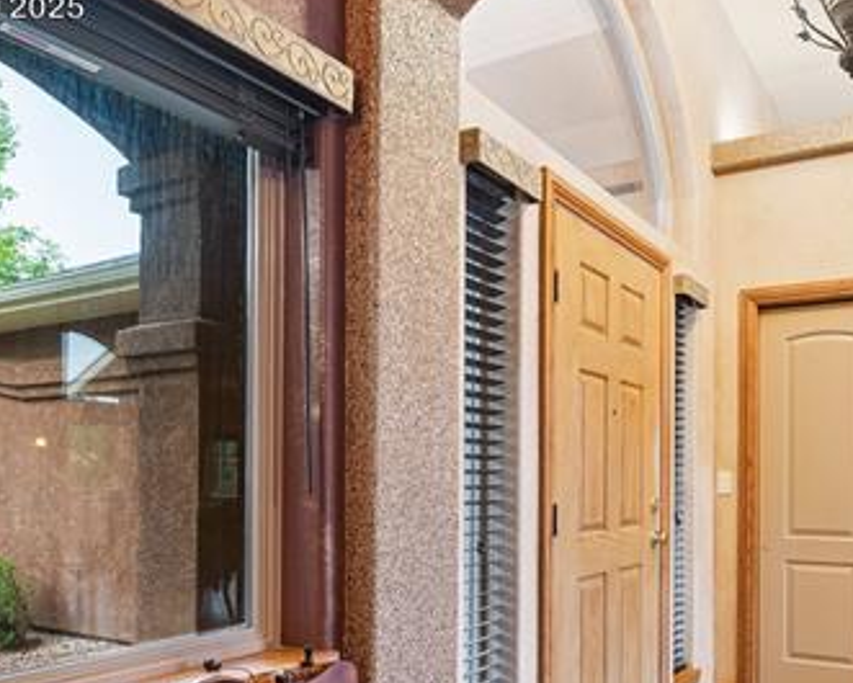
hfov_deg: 58.6
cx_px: 593
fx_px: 732
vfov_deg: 48.7
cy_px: 479
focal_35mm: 29
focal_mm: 16
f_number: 6.7
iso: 100
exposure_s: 2
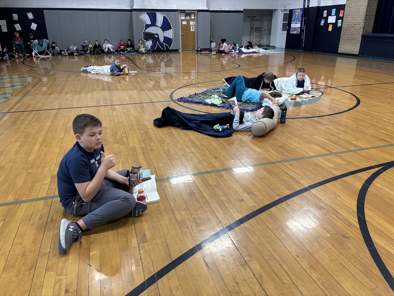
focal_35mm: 26
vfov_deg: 53.1
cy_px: 148
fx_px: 296
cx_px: 197
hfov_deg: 67.3
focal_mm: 5.96
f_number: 1.6
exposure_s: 1/60
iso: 250
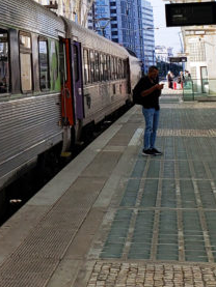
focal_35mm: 96
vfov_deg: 19.7
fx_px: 798
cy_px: -11
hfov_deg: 14.8
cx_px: -63
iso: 50
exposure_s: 1/785
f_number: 2.4
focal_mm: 4.3
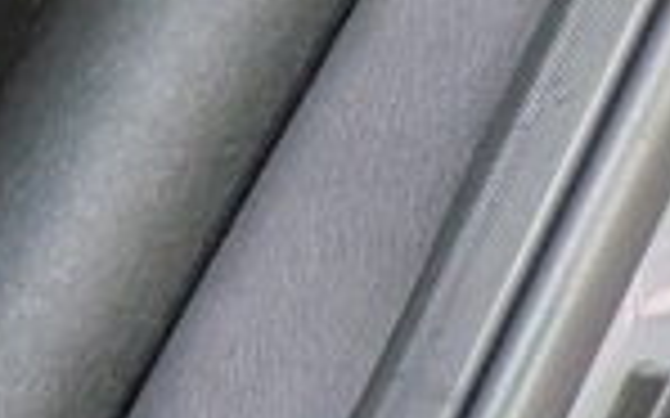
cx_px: -1358
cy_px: 283
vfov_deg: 12.8
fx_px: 1862
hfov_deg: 11.3
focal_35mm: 102
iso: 73
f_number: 2.2
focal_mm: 1.83
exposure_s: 1/24
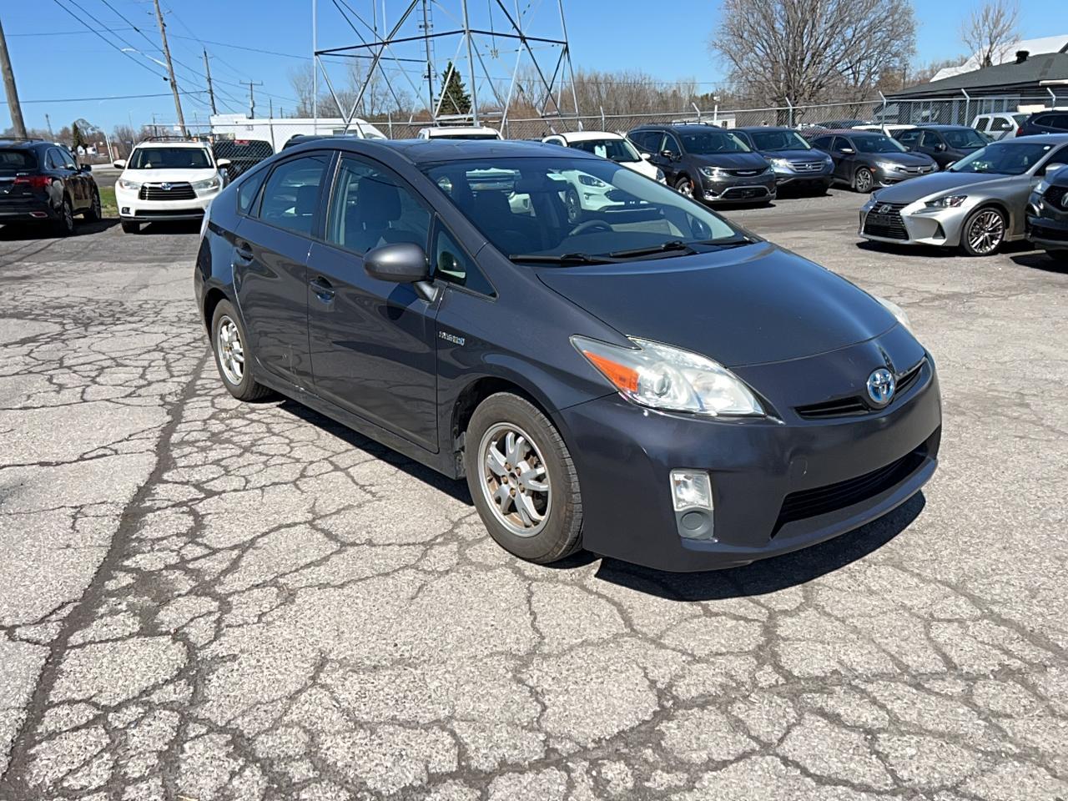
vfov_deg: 53.1
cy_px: 400
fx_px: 802
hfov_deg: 67.3
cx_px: 534
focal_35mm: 26
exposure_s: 1/8000
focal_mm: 5.7
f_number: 1.5
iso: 32
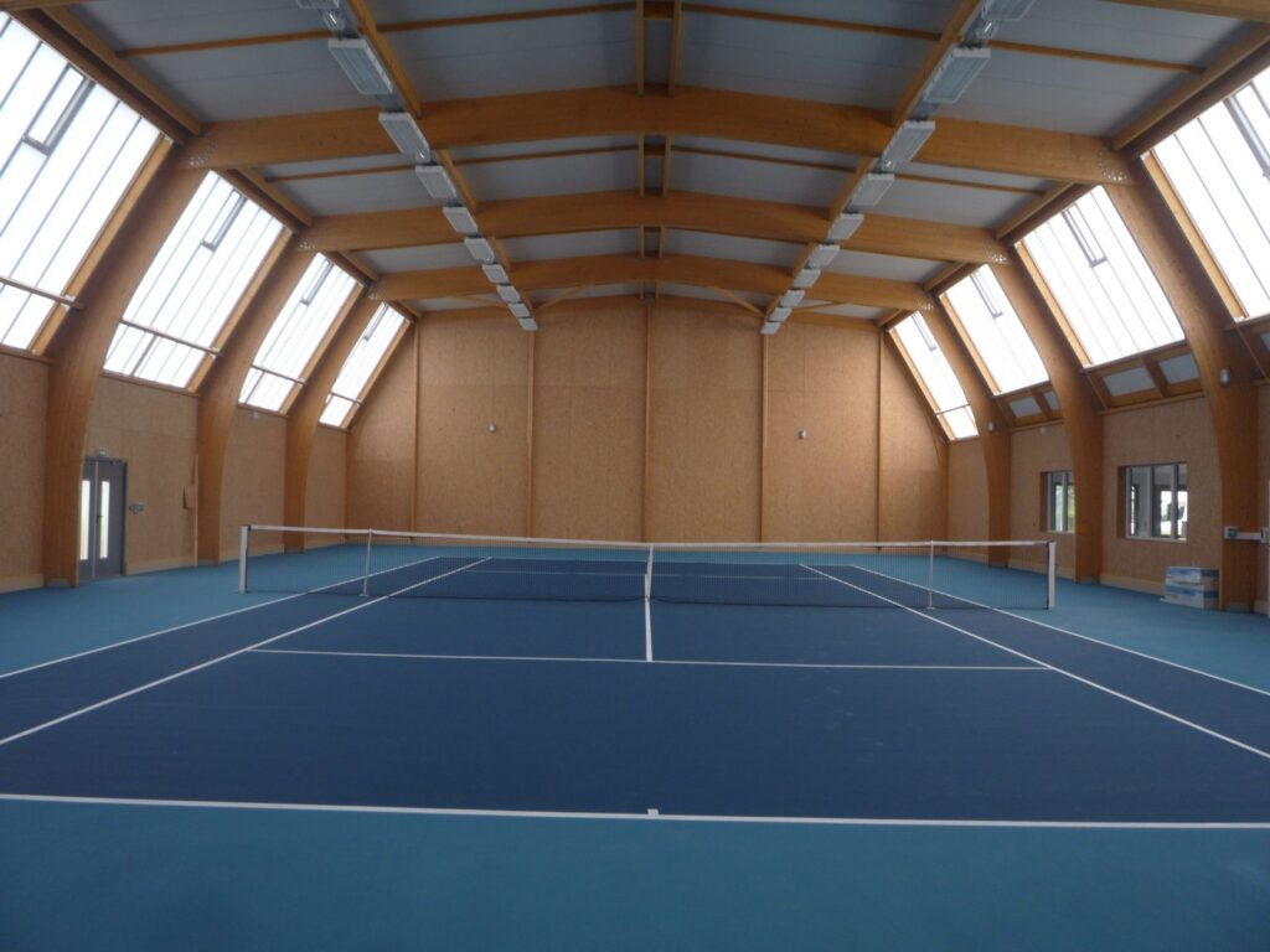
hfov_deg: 60.0
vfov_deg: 46.8
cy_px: 476
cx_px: 635
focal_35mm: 30
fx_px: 1101
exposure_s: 1/80
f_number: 3.3
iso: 100
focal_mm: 5.2
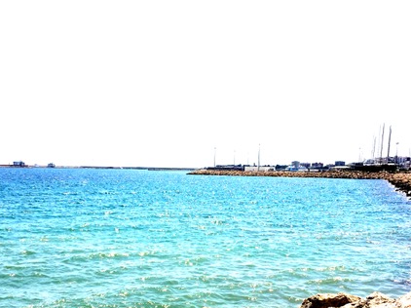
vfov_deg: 32.4
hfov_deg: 43.0
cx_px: 210
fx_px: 522
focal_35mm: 44
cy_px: 221
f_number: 2.2
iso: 32
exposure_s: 1/4115
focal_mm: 4.15
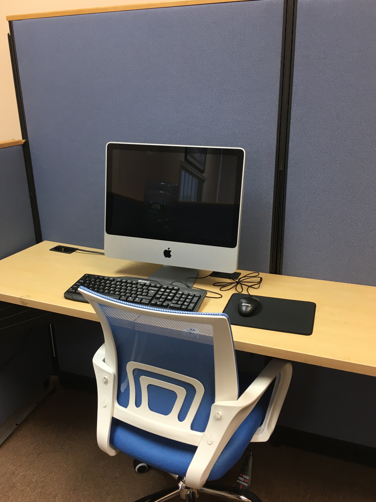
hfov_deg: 46.8
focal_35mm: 30
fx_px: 435
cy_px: 254
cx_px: 189
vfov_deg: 60.0
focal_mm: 4.15
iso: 50
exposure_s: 1/30
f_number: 2.2
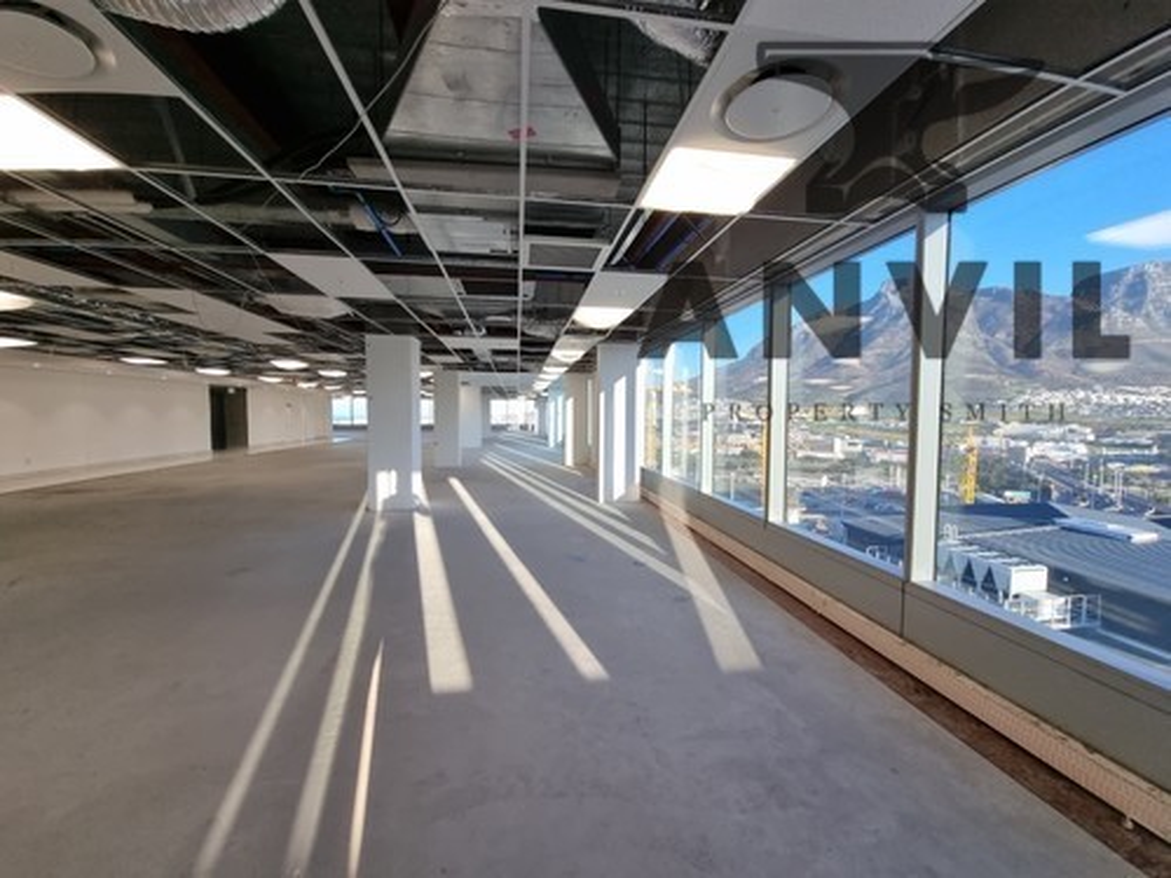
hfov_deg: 106.2
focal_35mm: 13
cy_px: 439
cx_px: 586
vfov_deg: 89.9
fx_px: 440
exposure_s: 1/100
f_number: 2.2
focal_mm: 2.2
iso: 50
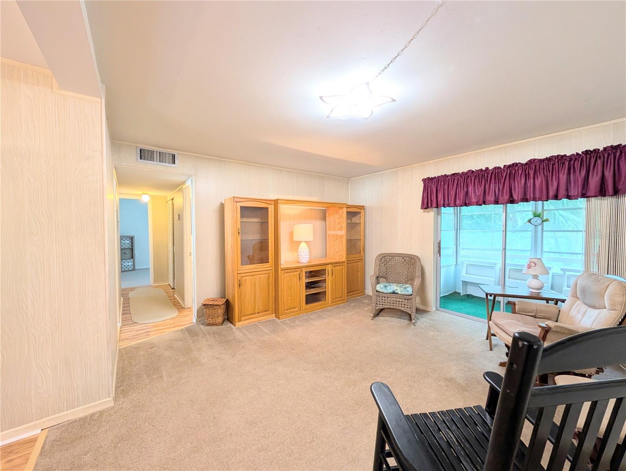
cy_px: 236
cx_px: 313
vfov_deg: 94.6
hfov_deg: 110.5
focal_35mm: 12
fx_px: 217
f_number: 1.7
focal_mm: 2.02
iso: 94
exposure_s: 1/60
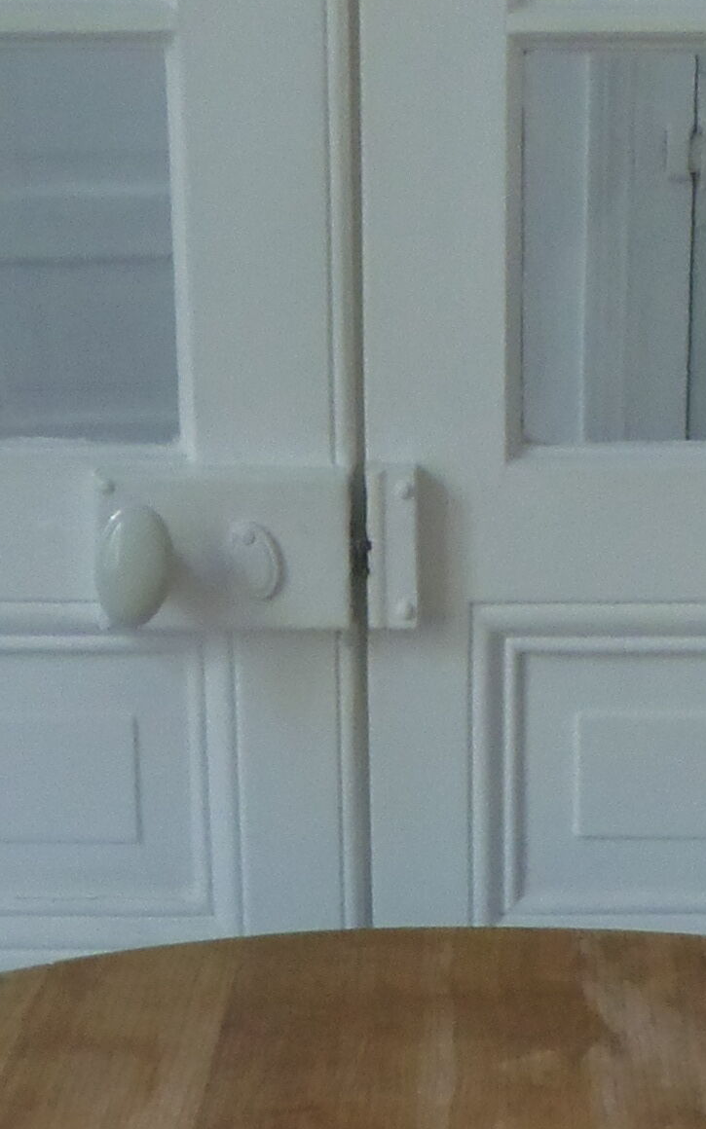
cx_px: 413
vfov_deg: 20.2
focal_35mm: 94
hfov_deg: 13.9
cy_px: 1480
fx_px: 2894
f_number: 2.9
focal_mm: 4.3
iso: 160
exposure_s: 1/30
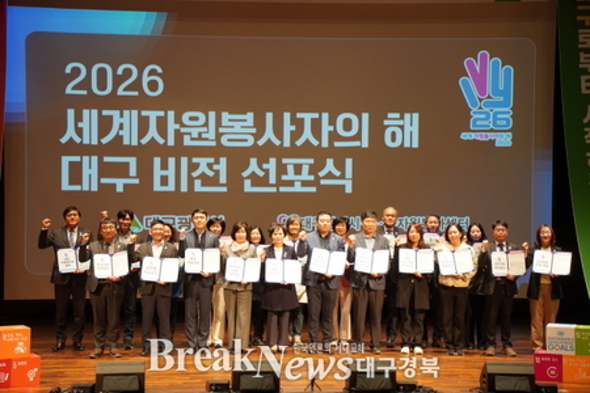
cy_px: 196
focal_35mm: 105
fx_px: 1721
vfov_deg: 13.0
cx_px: 295
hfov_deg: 19.5
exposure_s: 1/60
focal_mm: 70
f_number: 2.8
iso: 400
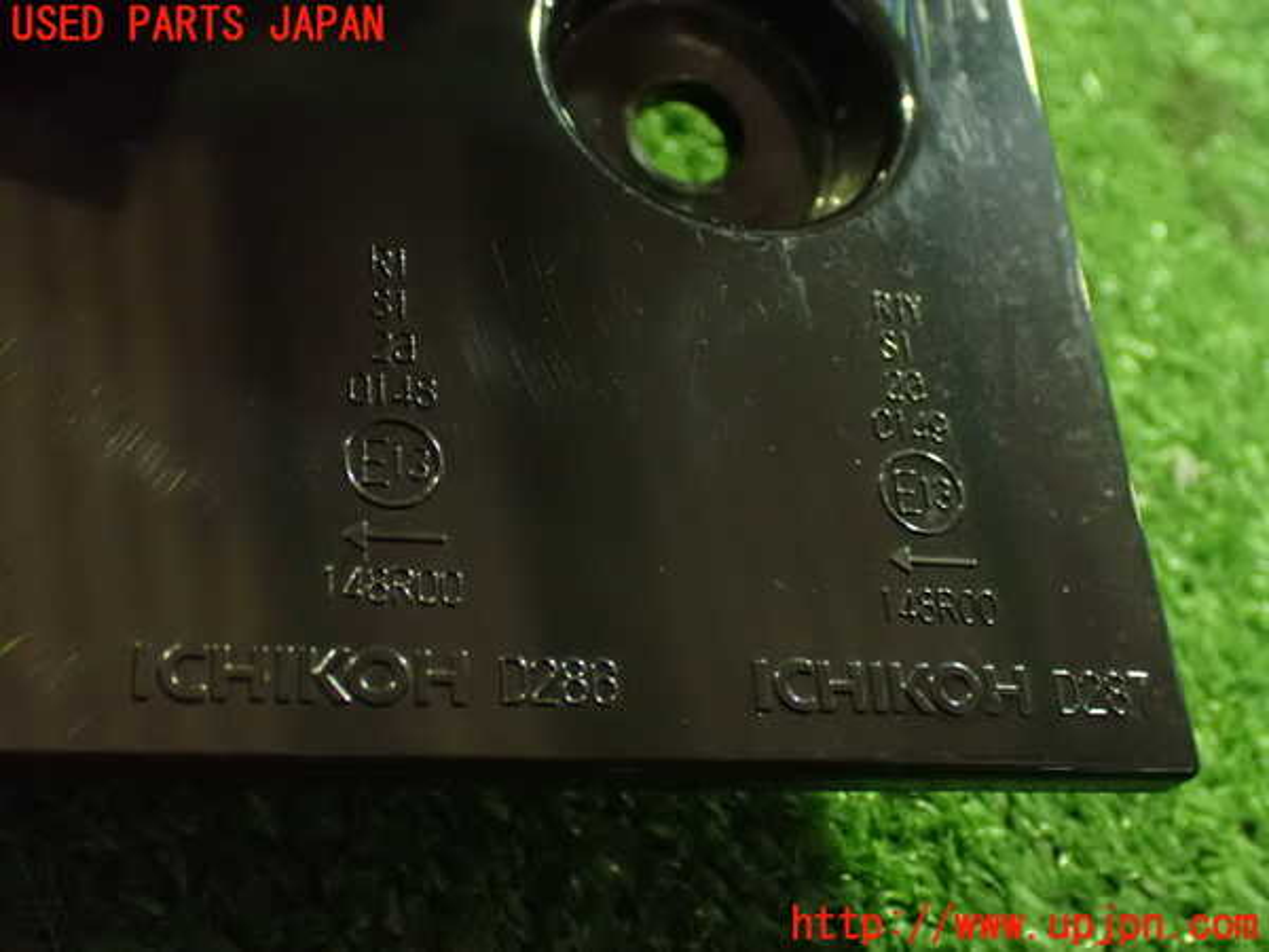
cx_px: 634
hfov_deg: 42.9
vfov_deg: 32.9
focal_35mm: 44
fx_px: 1613
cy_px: 476
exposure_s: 1/20
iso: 1600
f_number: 2.9
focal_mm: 7.84
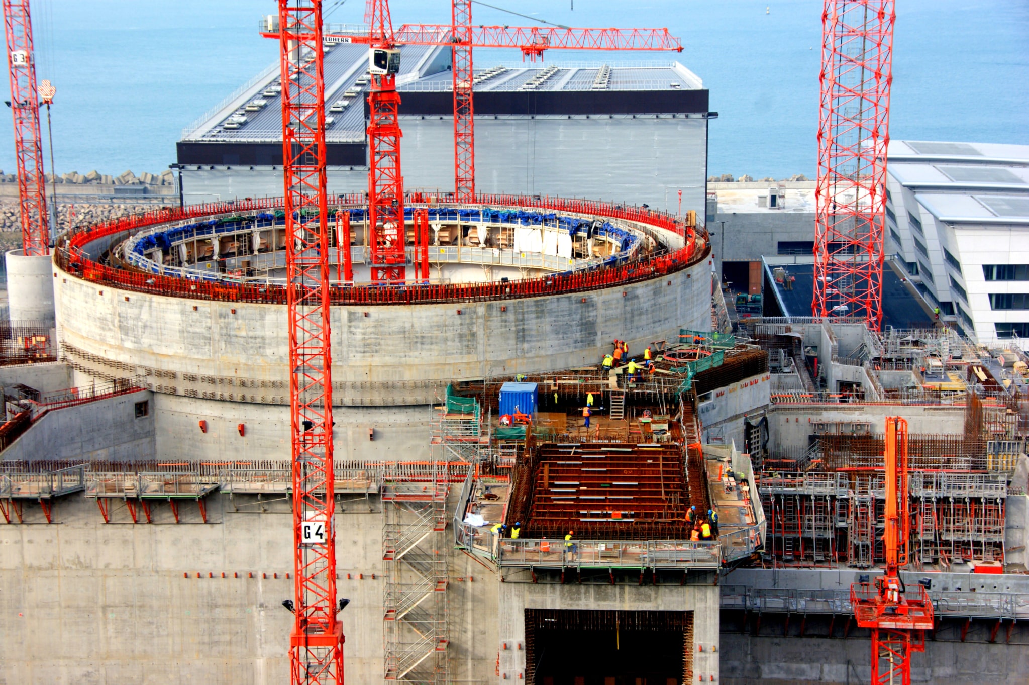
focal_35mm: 68
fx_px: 1928
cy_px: 342
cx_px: 514
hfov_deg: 29.9
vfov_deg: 20.1
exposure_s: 1/125
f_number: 8
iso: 100
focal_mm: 45
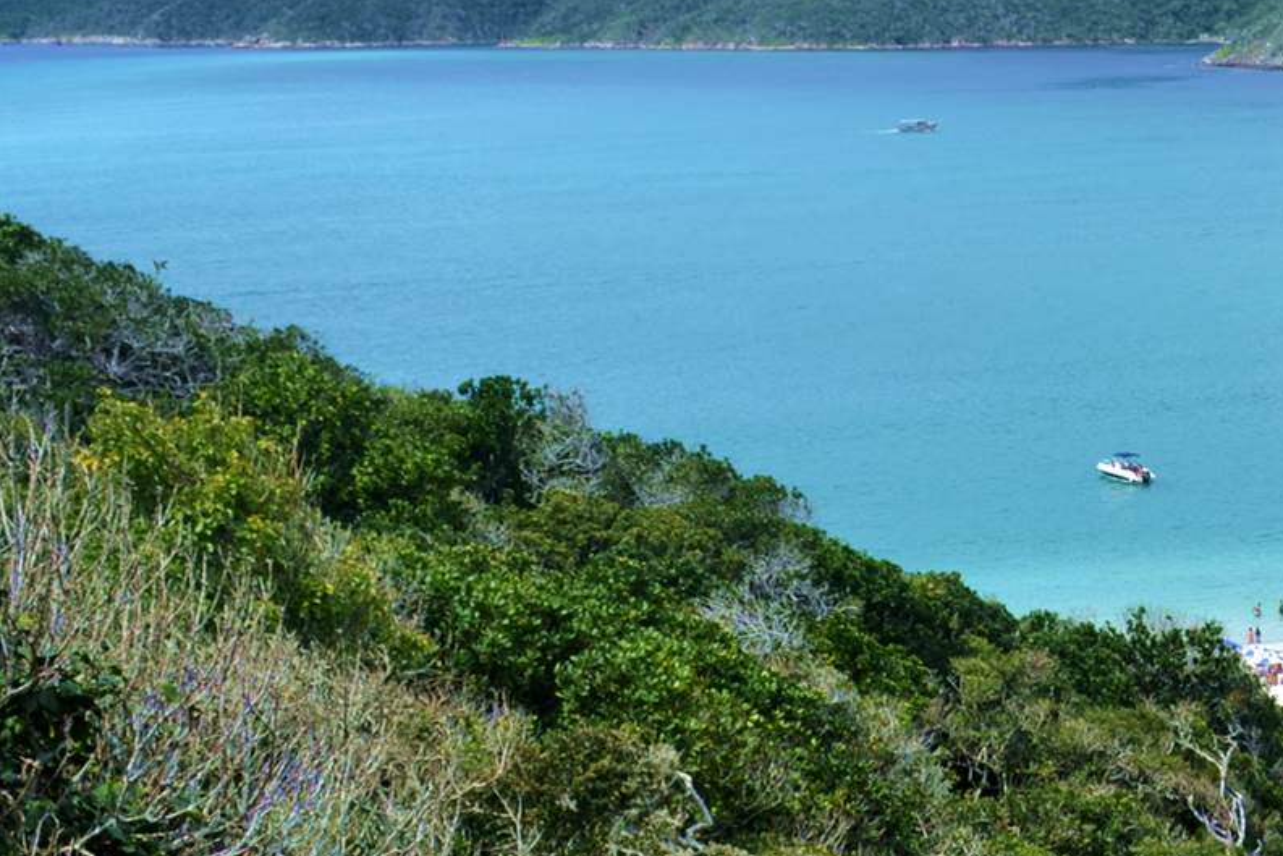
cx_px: 1459
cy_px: 347
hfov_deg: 23.6
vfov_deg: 17.1
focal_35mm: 80
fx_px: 2851
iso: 100
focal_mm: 18
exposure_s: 1/250
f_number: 8
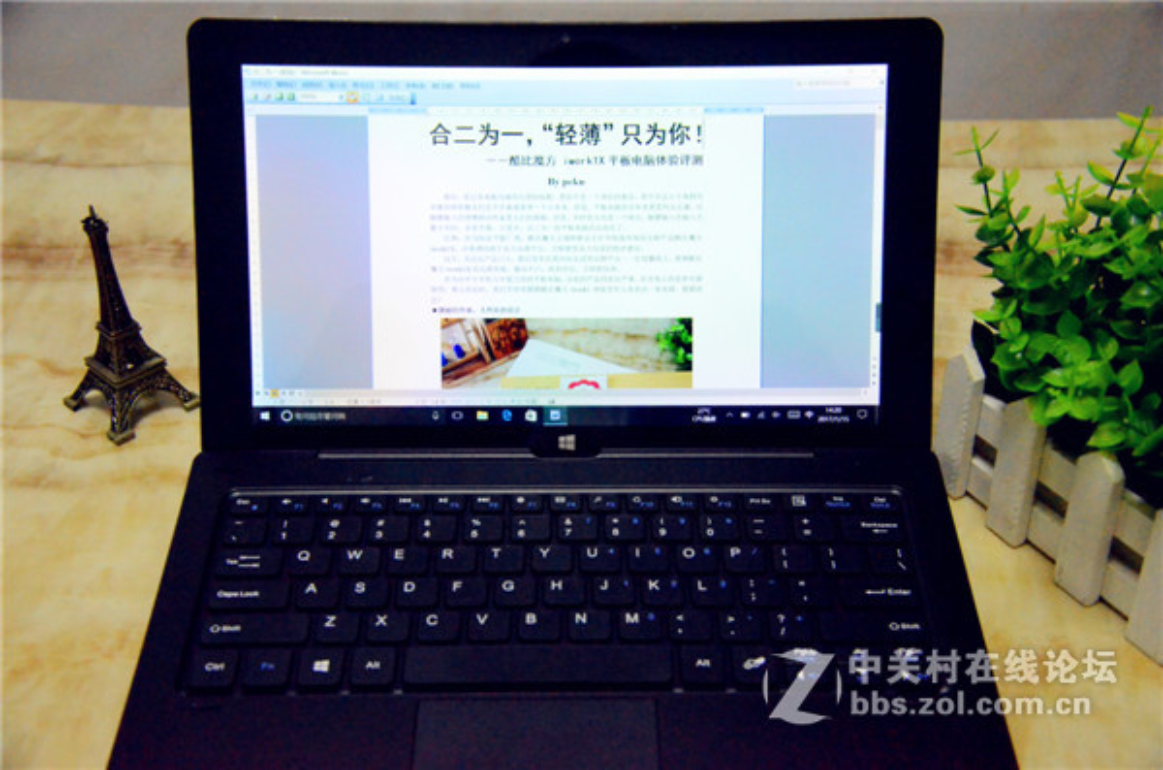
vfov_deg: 27.9
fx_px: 1547
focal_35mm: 48
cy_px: 385
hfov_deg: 41.2
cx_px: 582
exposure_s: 1/160
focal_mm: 32
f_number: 6.3
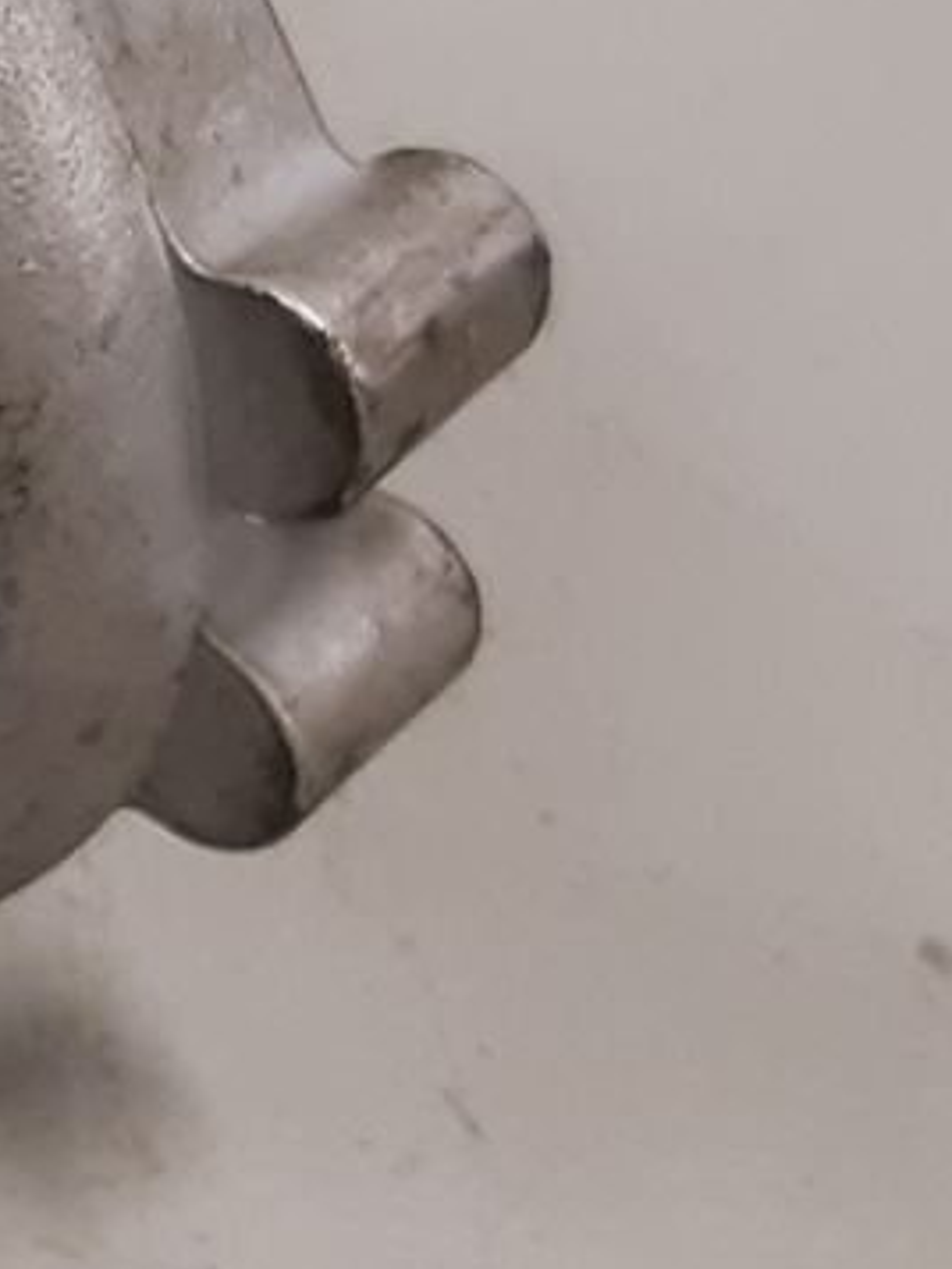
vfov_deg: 13.2
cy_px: 491
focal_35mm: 149
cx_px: -1204
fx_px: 5460
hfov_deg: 9.1
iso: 160
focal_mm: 3.93
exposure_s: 1/50
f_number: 1.7
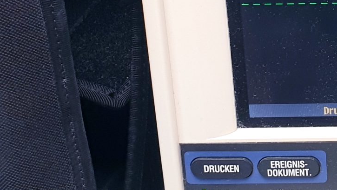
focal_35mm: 100
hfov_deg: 19.9
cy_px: -13
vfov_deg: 11.9
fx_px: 894
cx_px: 416
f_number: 2.4
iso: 80
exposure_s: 1/50
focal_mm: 4.3
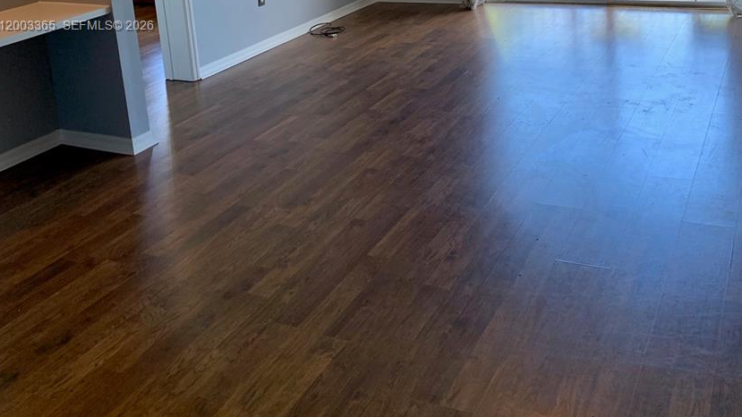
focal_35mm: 41
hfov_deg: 49.4
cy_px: 27
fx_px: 807
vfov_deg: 27.7
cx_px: 391
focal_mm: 4.25
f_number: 1.8
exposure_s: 1/120
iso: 80
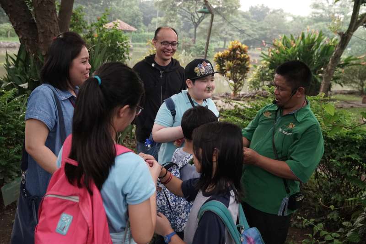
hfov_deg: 61.9
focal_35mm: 30
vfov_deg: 43.6
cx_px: 183
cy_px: 122
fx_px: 305
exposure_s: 1/200
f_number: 4
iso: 3200
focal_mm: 30
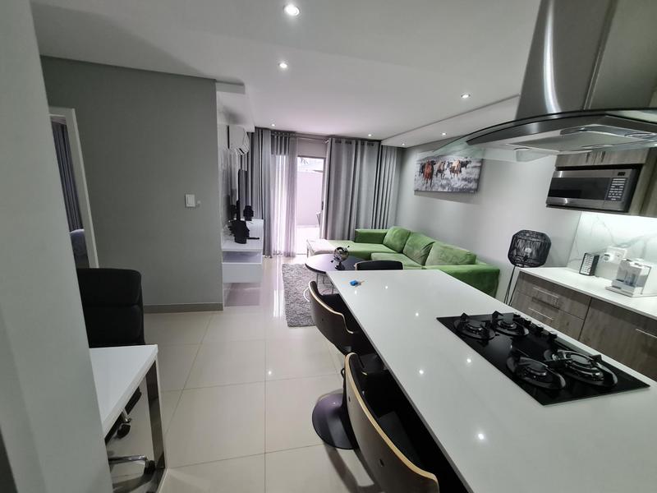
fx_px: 247
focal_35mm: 13
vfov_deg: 89.9
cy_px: 246
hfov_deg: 106.2
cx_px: 328
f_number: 2.2
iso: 250
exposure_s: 1/50
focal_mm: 2.2
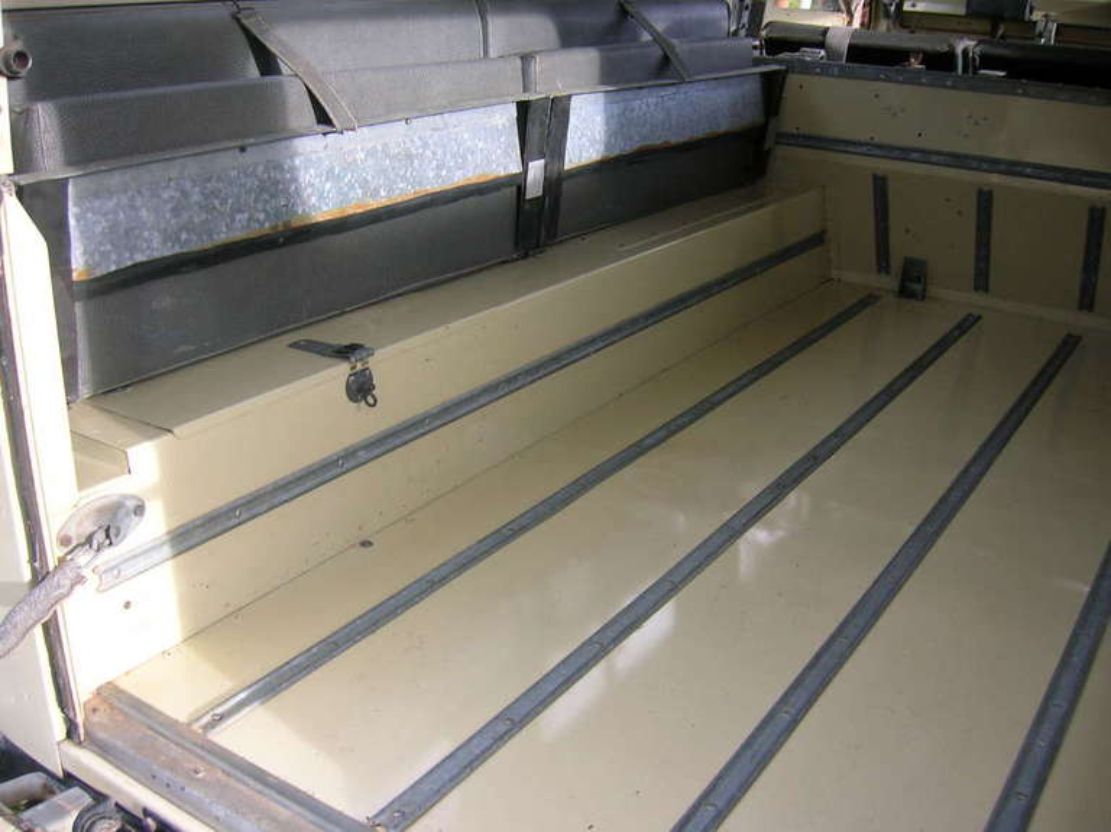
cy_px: 416
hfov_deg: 54.0
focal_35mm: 34
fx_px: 1091
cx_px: 556
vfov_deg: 41.8
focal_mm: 5.7
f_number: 2.9
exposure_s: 1/56.2
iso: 50
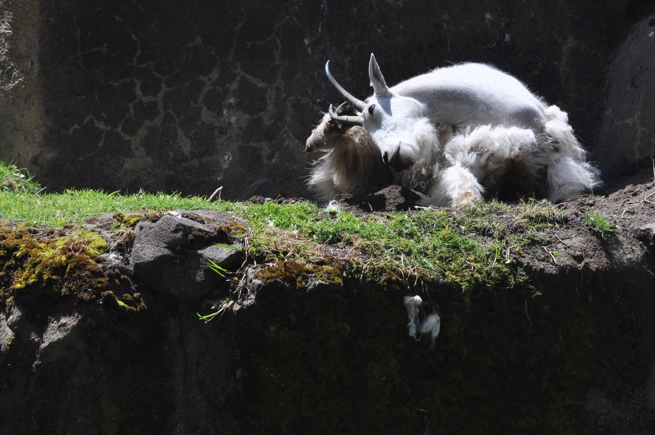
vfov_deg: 7.5
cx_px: 328
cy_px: 218
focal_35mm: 183
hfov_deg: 11.2
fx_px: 3326
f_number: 6.3
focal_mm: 122
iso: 400
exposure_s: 1/1600
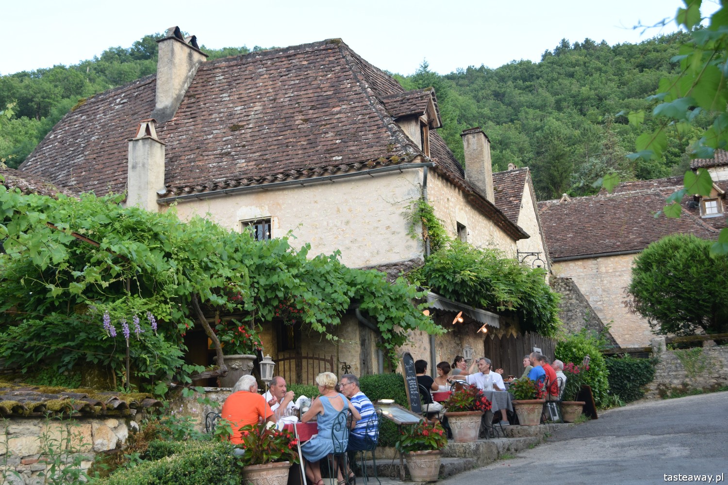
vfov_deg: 30.8
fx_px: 880
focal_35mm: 44
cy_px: 242
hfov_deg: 45.0
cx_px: 364
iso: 400
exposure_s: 1/100
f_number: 5
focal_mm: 29
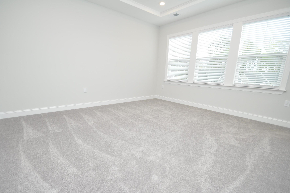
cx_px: 144
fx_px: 129
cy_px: 102
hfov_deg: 96.8
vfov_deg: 73.5
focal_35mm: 16
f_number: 5
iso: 400
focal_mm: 10
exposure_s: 1/100
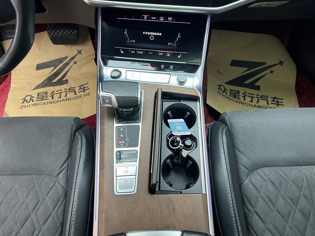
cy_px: 118
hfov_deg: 67.3
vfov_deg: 53.1
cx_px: 158
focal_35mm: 26
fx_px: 237
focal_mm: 5.7
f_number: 1.5
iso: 125
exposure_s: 1/50
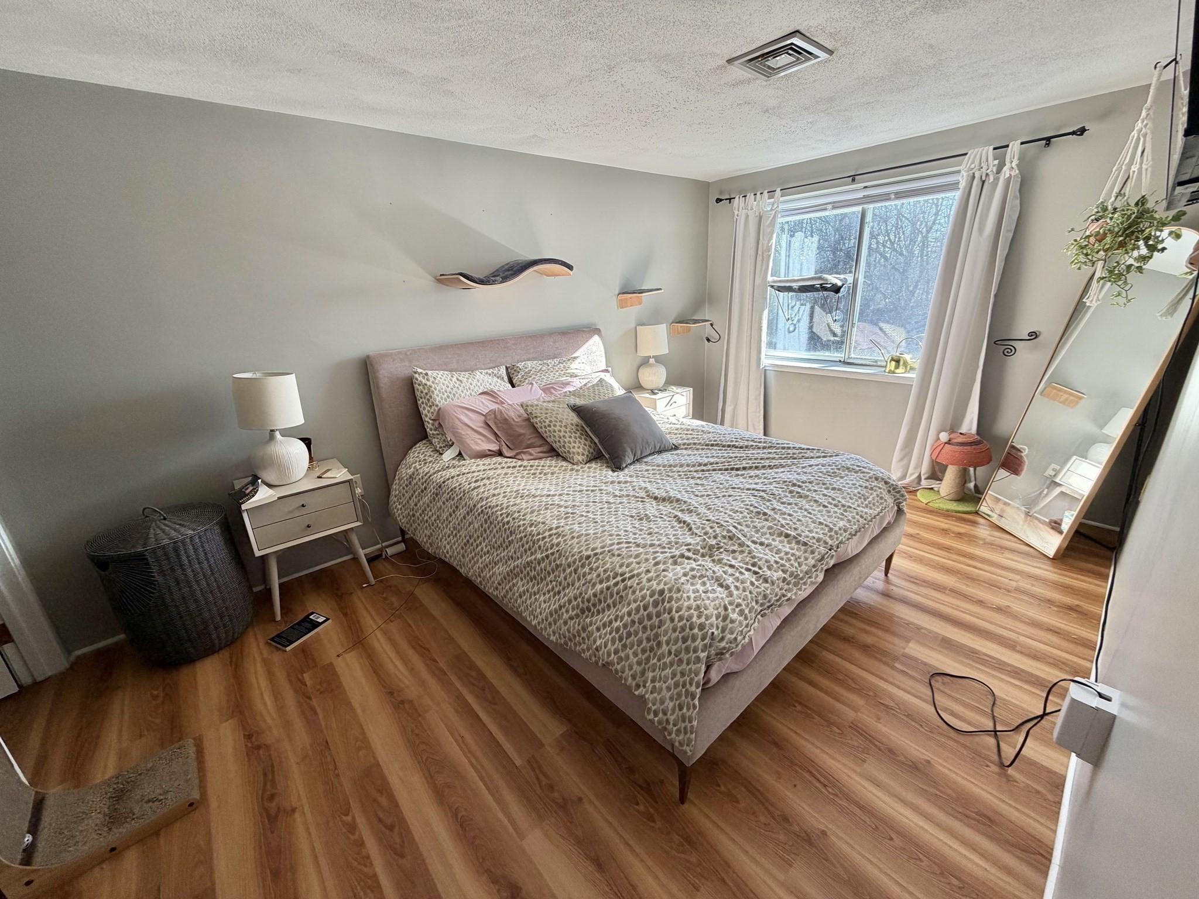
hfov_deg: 102.1
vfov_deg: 85.7
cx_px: 600
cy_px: 450
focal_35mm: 14
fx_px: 485
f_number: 2.2
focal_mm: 2.22
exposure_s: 1/121
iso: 80
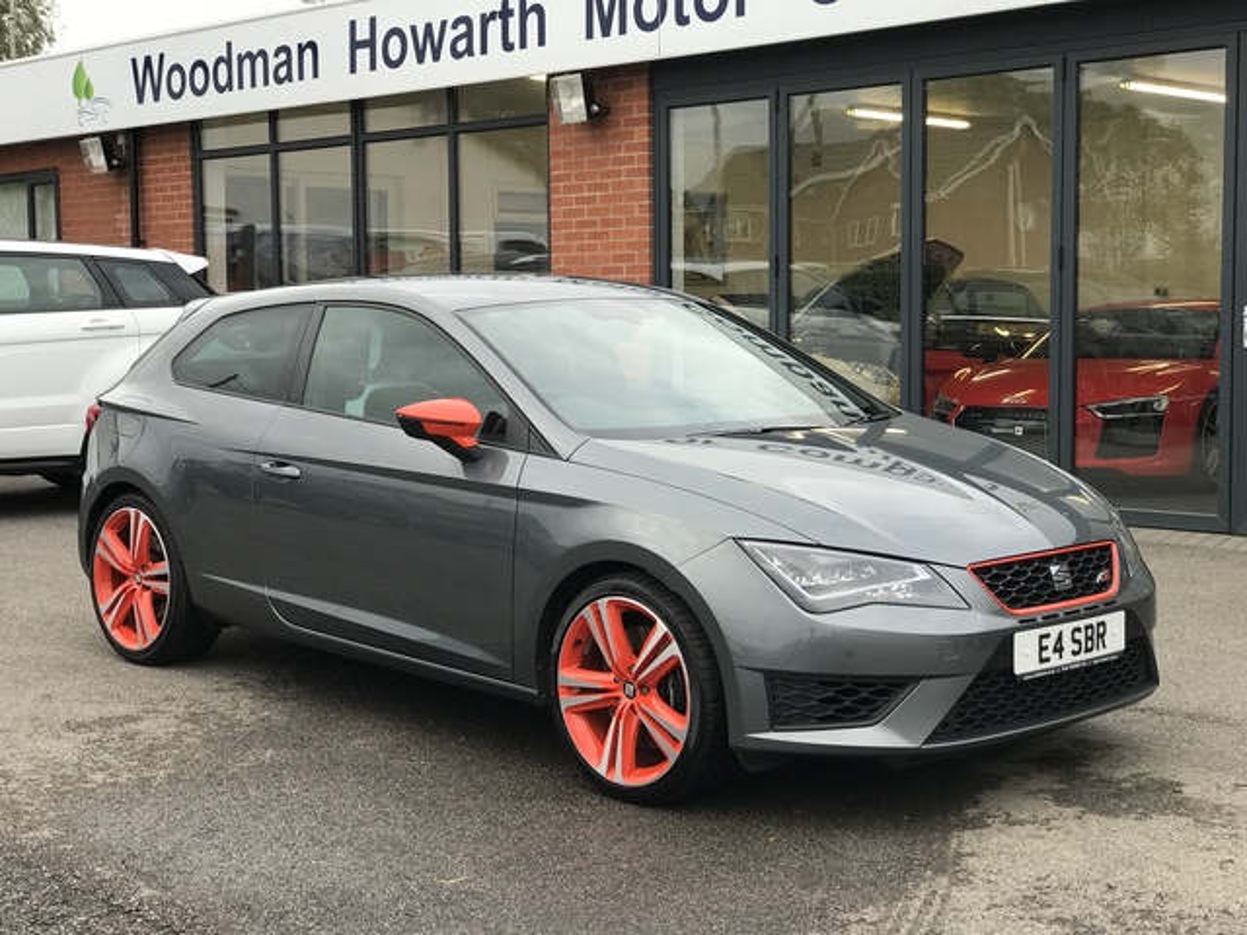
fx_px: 2053
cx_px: 624
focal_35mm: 57
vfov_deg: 25.7
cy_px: 468
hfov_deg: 33.8
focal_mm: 6.6
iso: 32
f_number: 2.8
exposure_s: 1/100
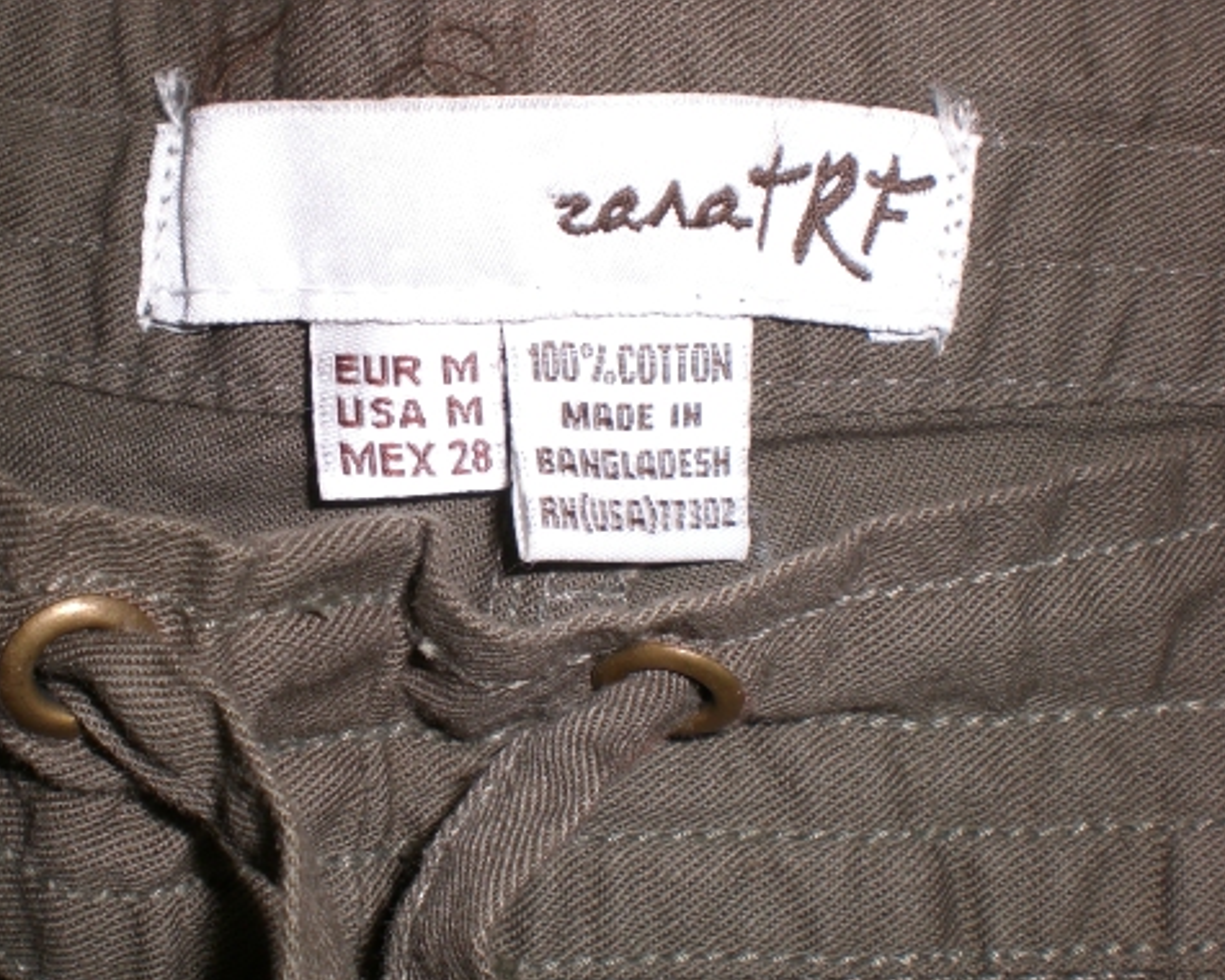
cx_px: 423
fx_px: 1813
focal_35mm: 50
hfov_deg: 37.0
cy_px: 573
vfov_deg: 30.2
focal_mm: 6.3
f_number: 4.4
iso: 50
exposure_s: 1/60
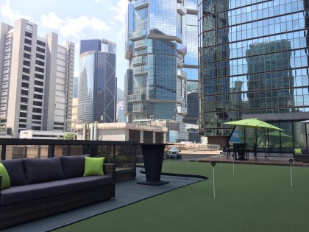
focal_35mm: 29
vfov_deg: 48.2
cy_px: 116
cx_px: 154
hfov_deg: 61.7
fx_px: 259
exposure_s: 1/488
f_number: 2.2
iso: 32
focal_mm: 4.15
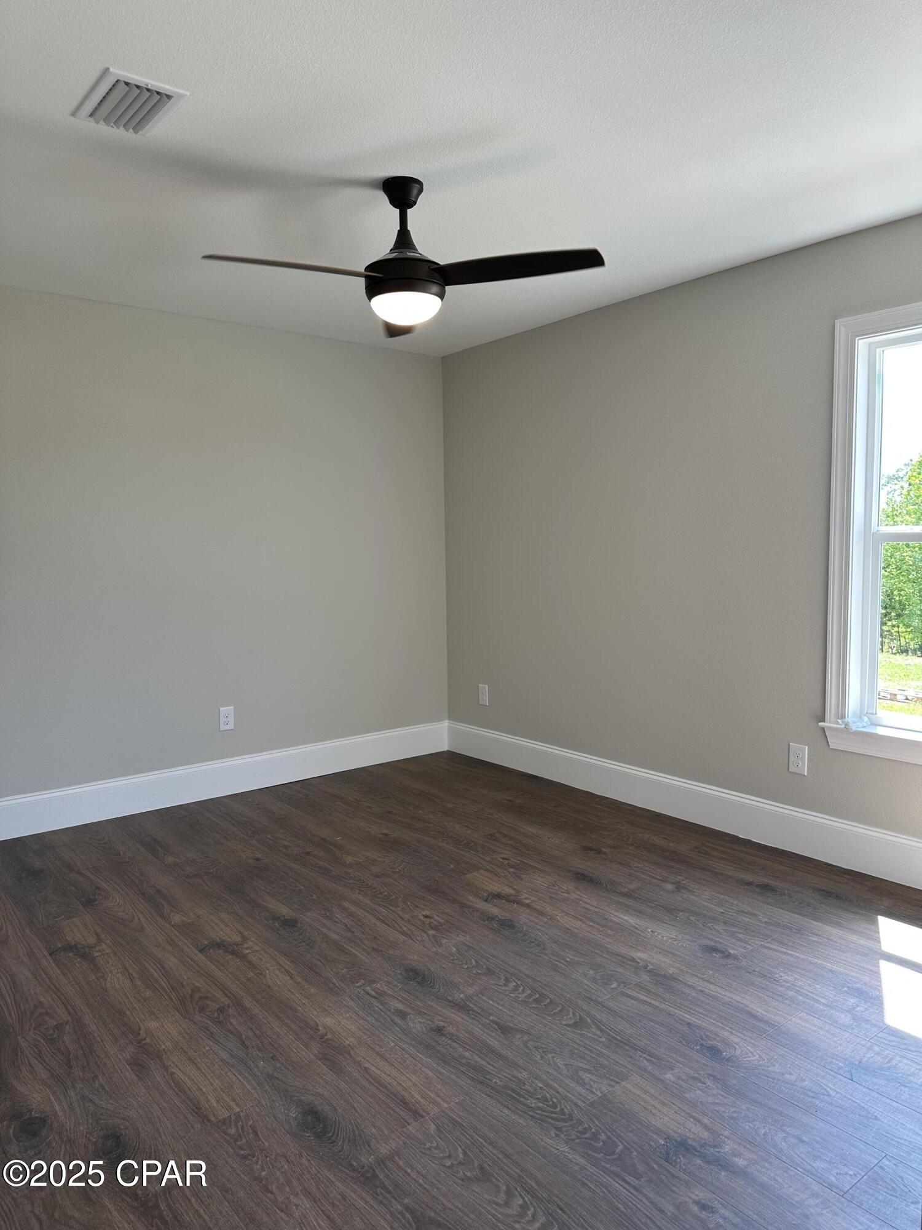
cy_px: 615
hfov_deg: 56.8
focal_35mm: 24
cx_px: 461
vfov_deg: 71.6
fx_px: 852
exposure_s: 1/120
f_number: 1.78
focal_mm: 6.86
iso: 64
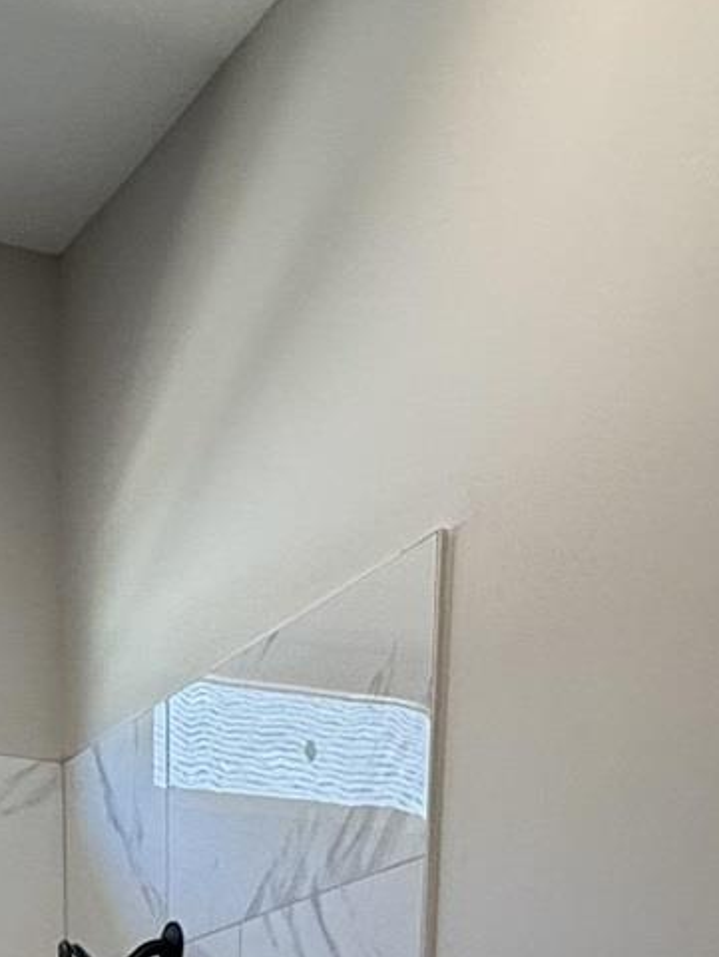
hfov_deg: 21.5
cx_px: 88
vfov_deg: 18.7
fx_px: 1855
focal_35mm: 67
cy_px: 1902
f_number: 2.2
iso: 160
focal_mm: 2.22
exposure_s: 1/120
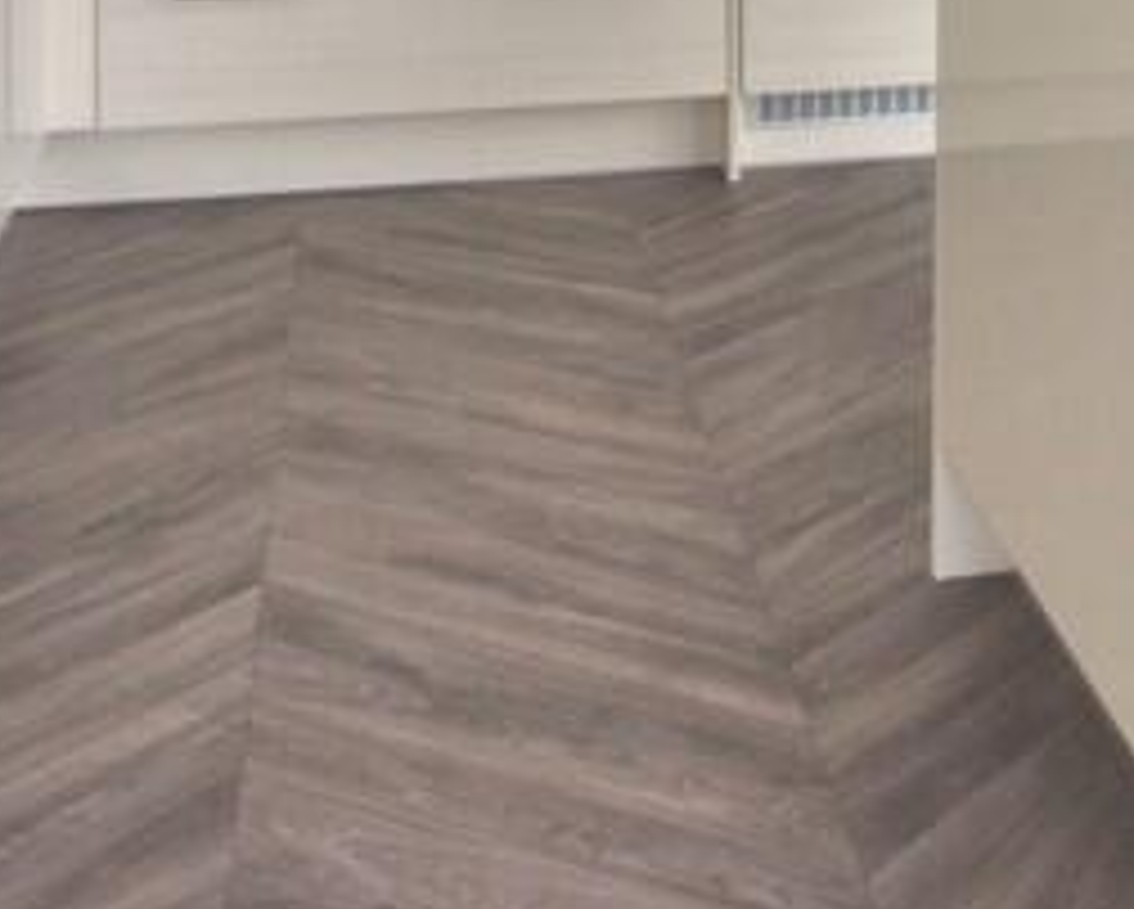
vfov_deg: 21.8
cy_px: -488
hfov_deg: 32.7
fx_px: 1915
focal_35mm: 57
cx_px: 756
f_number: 16
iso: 100
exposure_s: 1/25
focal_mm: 10
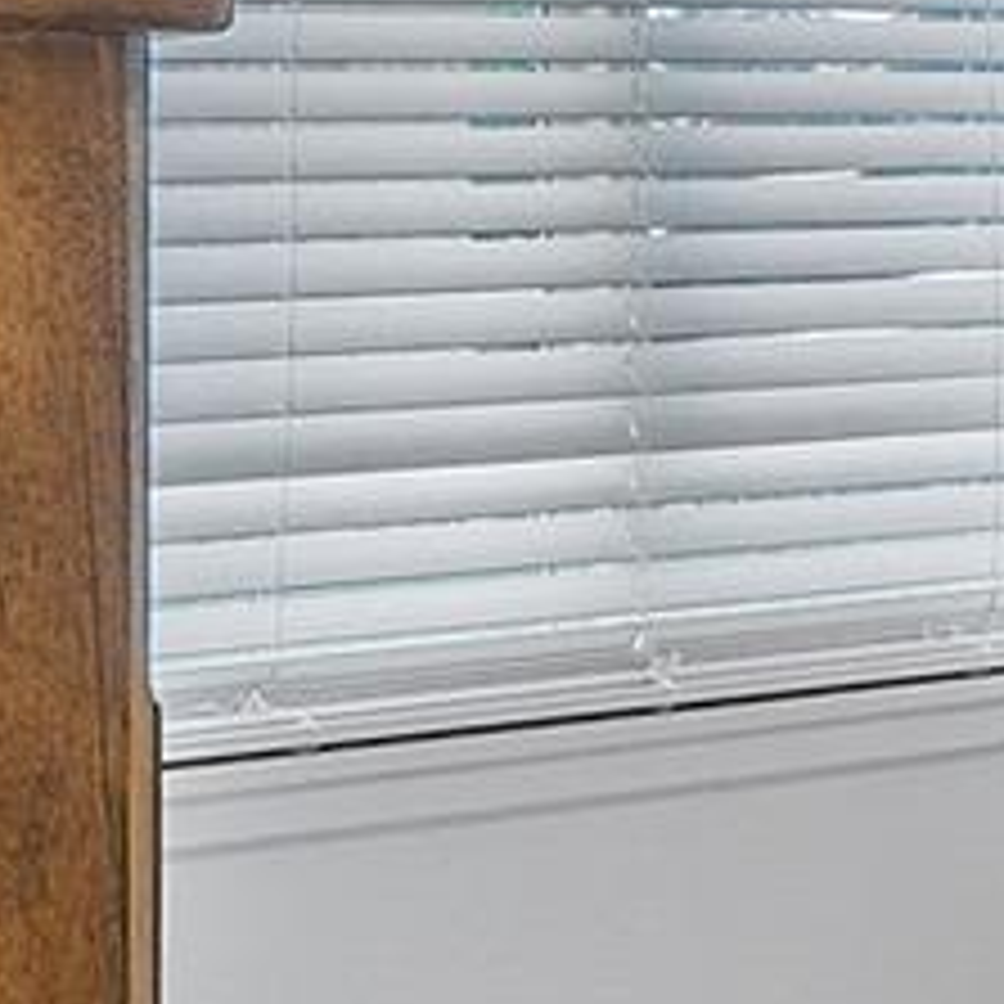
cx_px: 2251
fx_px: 3839
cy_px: 552
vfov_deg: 14.9
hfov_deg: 12.4
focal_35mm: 117
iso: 100
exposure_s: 1/8
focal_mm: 10
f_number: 6.3
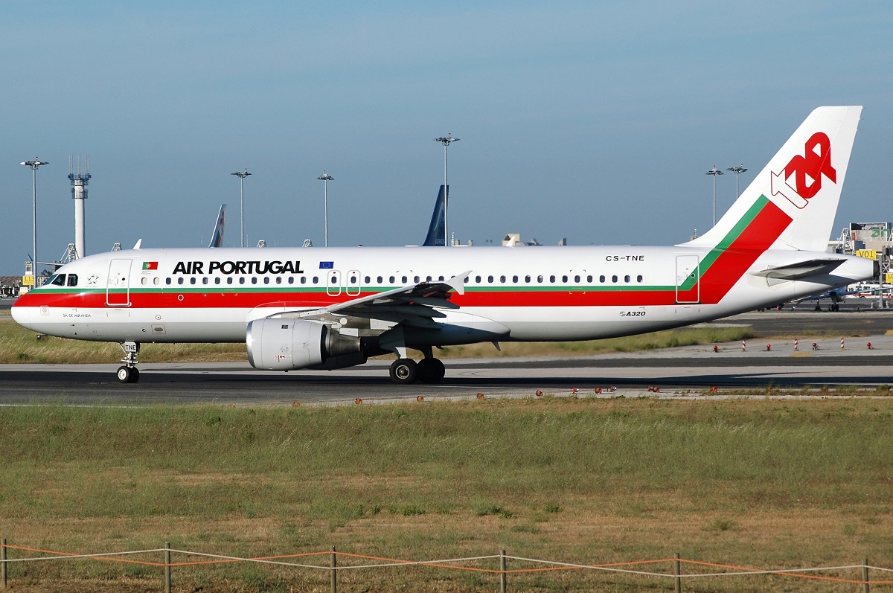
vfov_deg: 6.3
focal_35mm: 218
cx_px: 446
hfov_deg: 9.5
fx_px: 5389
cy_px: 296
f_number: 7.1
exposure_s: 1/800
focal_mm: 145
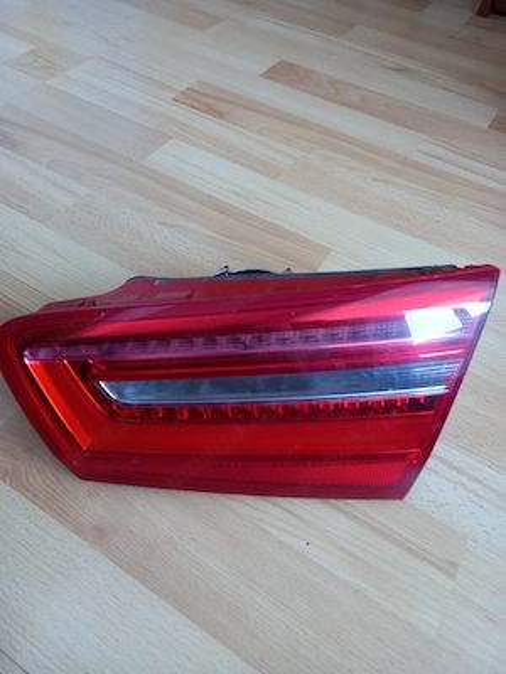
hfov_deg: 54.9
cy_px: 337
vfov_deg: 69.4
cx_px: 253
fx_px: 487
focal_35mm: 25
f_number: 2
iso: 200
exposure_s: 1/25.1
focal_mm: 4.6
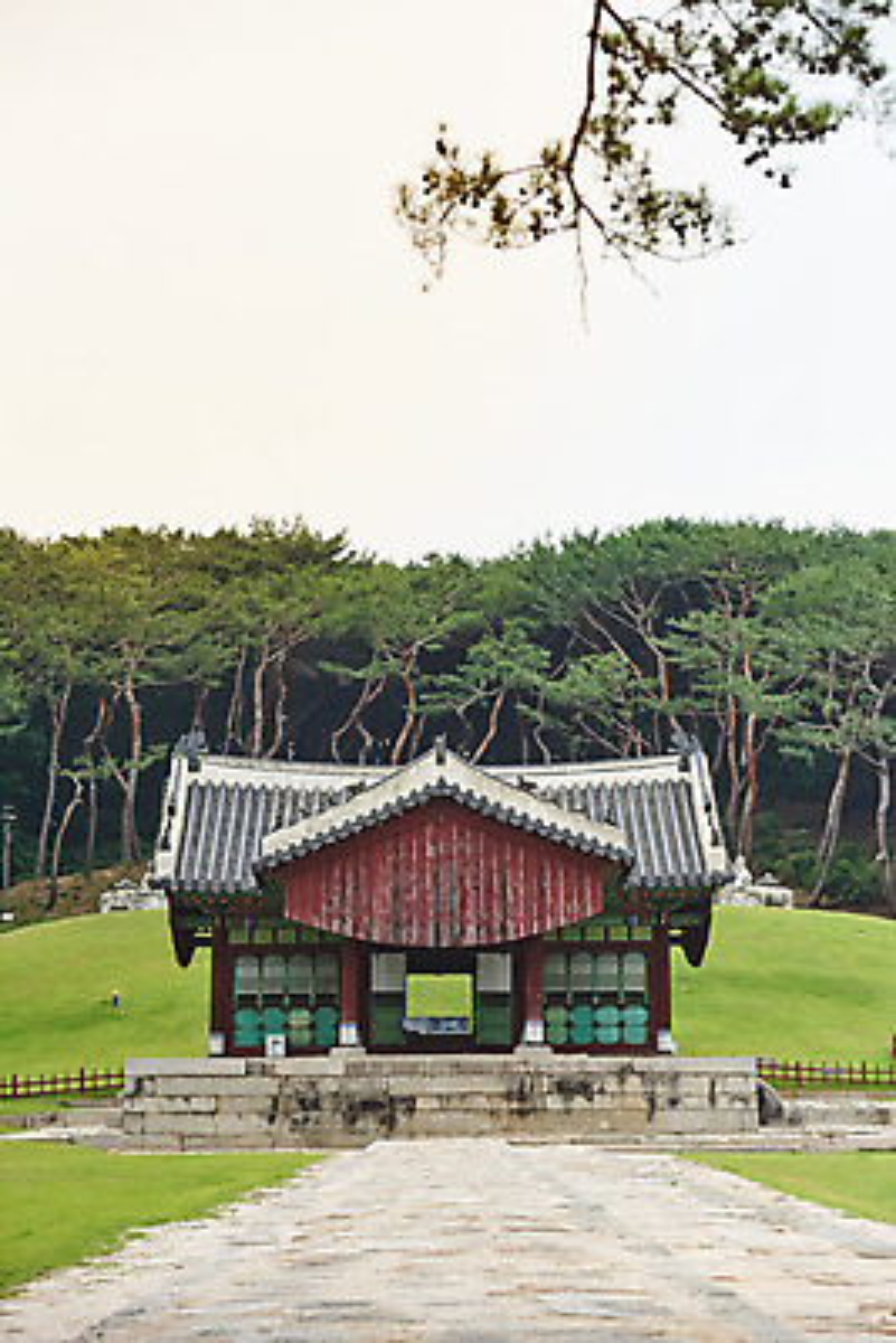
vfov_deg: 20.0
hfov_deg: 13.4
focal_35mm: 102
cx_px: 448
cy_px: 672
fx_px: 3804
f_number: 4.5
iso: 1000
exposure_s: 1/6400
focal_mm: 102
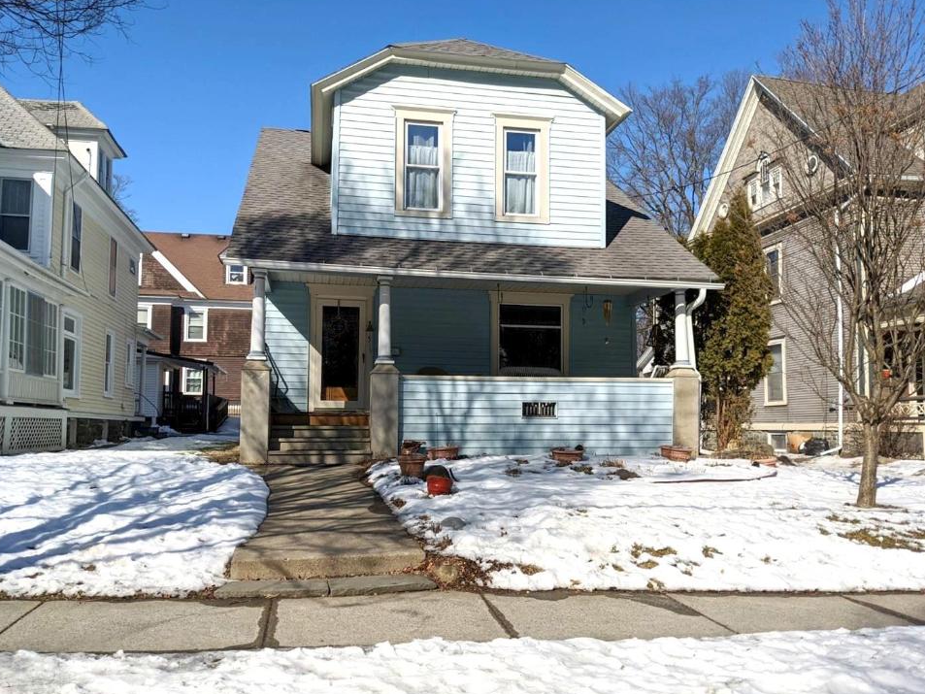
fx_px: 775
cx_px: 481
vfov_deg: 48.2
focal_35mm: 29
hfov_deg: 61.6
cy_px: 366
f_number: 1.73
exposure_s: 1/7812
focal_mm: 4.38
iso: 89
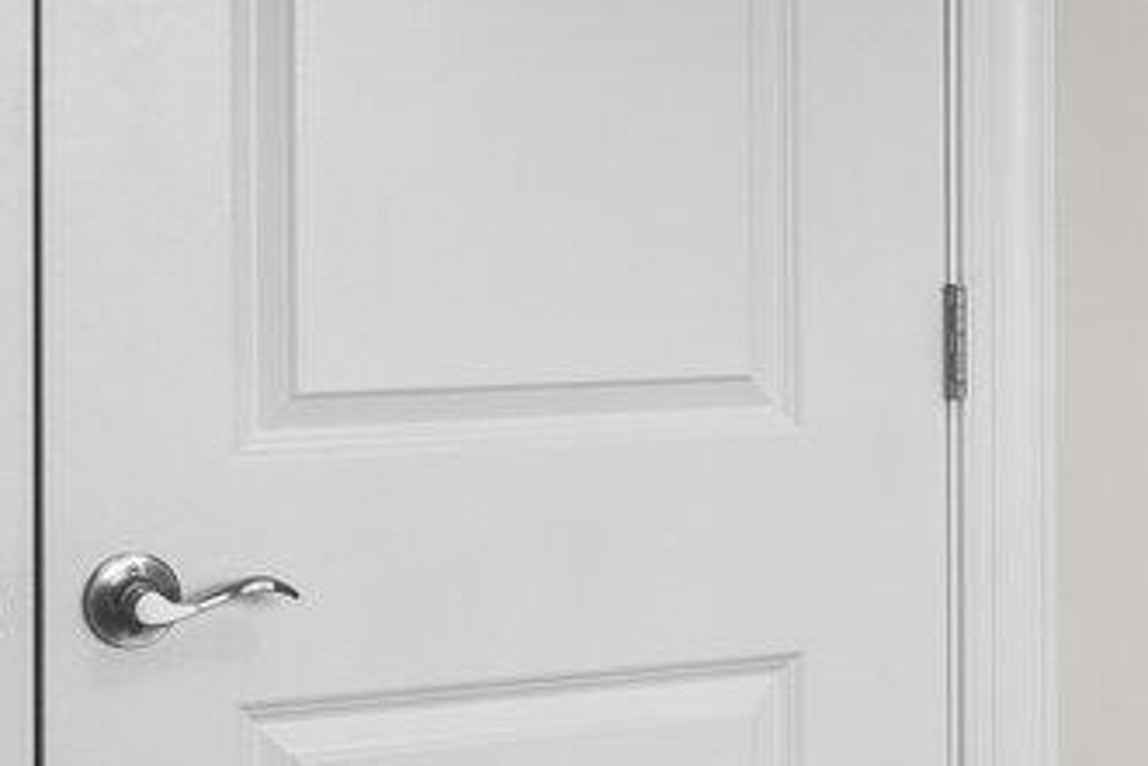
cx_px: 1294
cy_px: 36
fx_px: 3158
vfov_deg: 13.7
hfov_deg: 19.6
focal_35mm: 99
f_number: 4
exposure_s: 1/50
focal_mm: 16
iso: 250
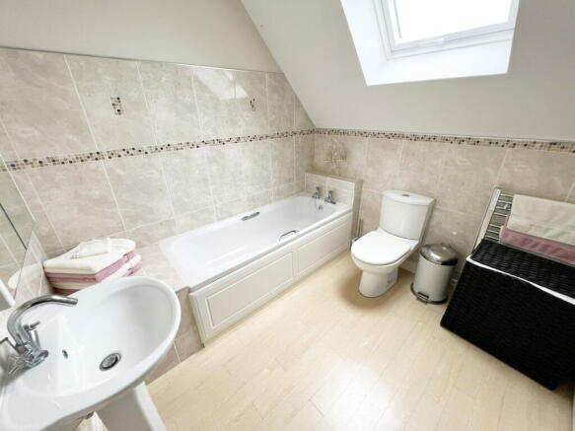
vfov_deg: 89.9
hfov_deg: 106.2
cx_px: 288
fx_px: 216
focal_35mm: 13
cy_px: 216
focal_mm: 1.57
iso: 160
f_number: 1.8
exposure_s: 1/100
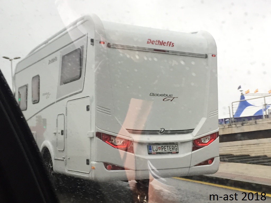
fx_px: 227
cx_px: 136
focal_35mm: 29
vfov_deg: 48.2
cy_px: 102
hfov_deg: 61.7
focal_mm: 4.15
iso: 32
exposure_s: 1/33
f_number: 2.2
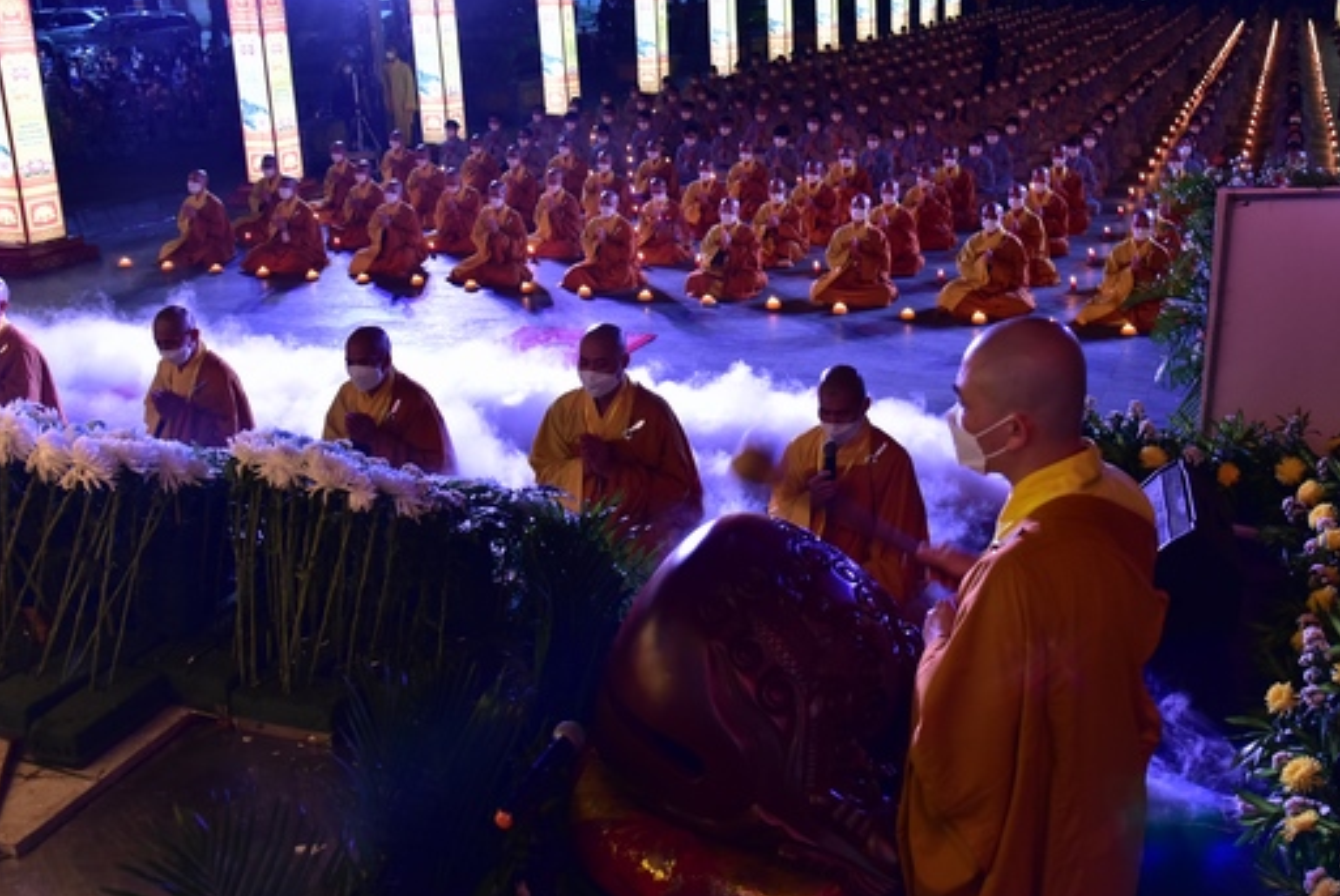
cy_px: 353
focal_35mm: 38
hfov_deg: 50.5
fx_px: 1416
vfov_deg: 35.0
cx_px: 771
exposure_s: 1/40
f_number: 5.6
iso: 3200
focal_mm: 30
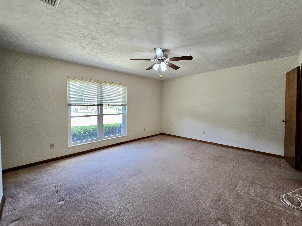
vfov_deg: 89.9
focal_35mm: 13
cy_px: 113
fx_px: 113
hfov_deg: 106.2
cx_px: 151
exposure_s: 1/60
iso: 64
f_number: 2.2
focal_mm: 2.2
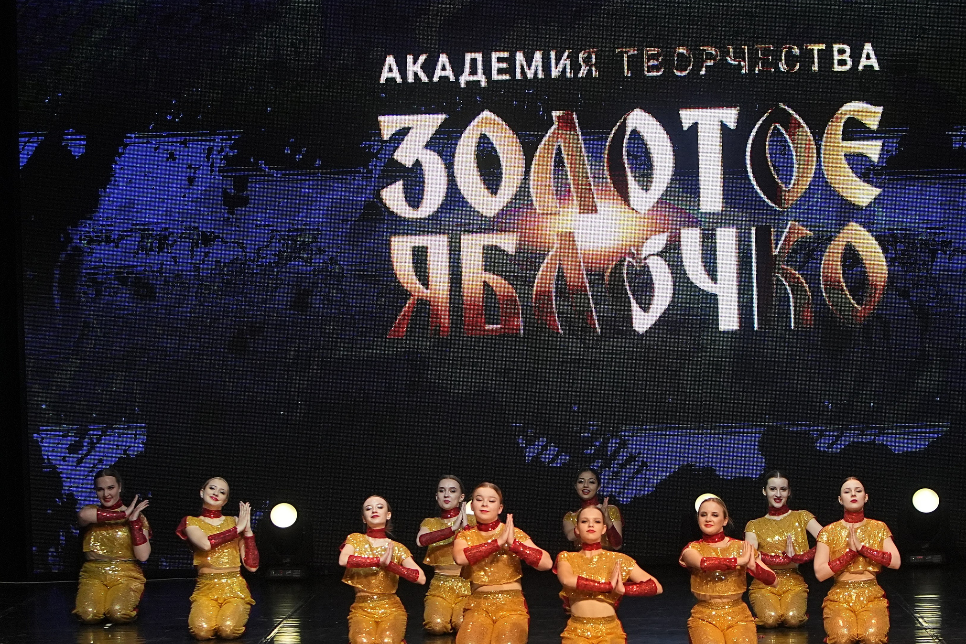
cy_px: 369
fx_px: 3569
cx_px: 591
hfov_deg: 15.4
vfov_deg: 10.3
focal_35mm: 133
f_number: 4
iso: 2500
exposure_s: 1/400
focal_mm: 70
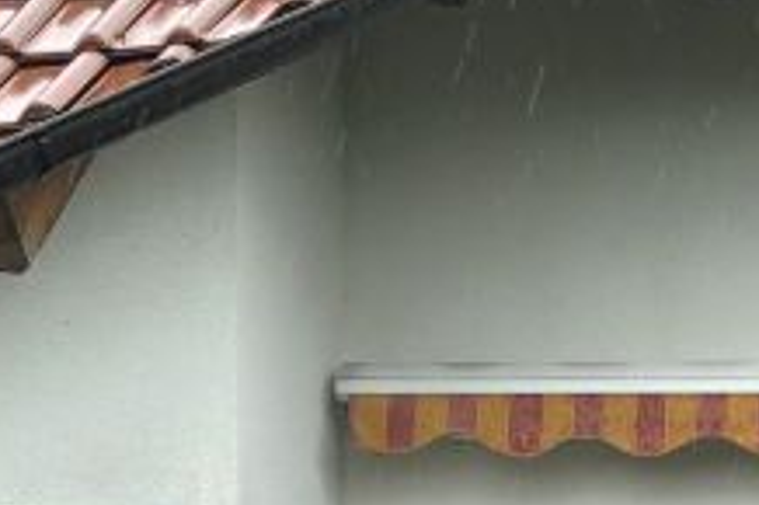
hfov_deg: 14.6
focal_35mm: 137
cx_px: 850
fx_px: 2886
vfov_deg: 9.7
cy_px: 763
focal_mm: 3.99
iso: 20
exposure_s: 1/230
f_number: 1.8
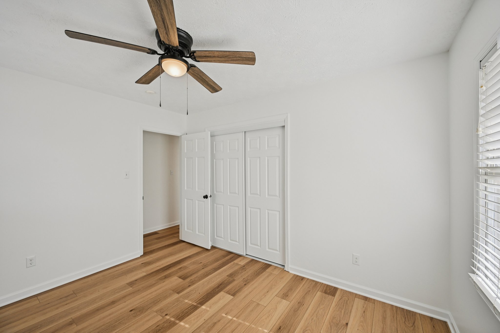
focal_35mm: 14
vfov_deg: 81.2
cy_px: 166
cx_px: 250
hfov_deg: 104.3
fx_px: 194
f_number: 8
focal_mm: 14
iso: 100
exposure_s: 1/40
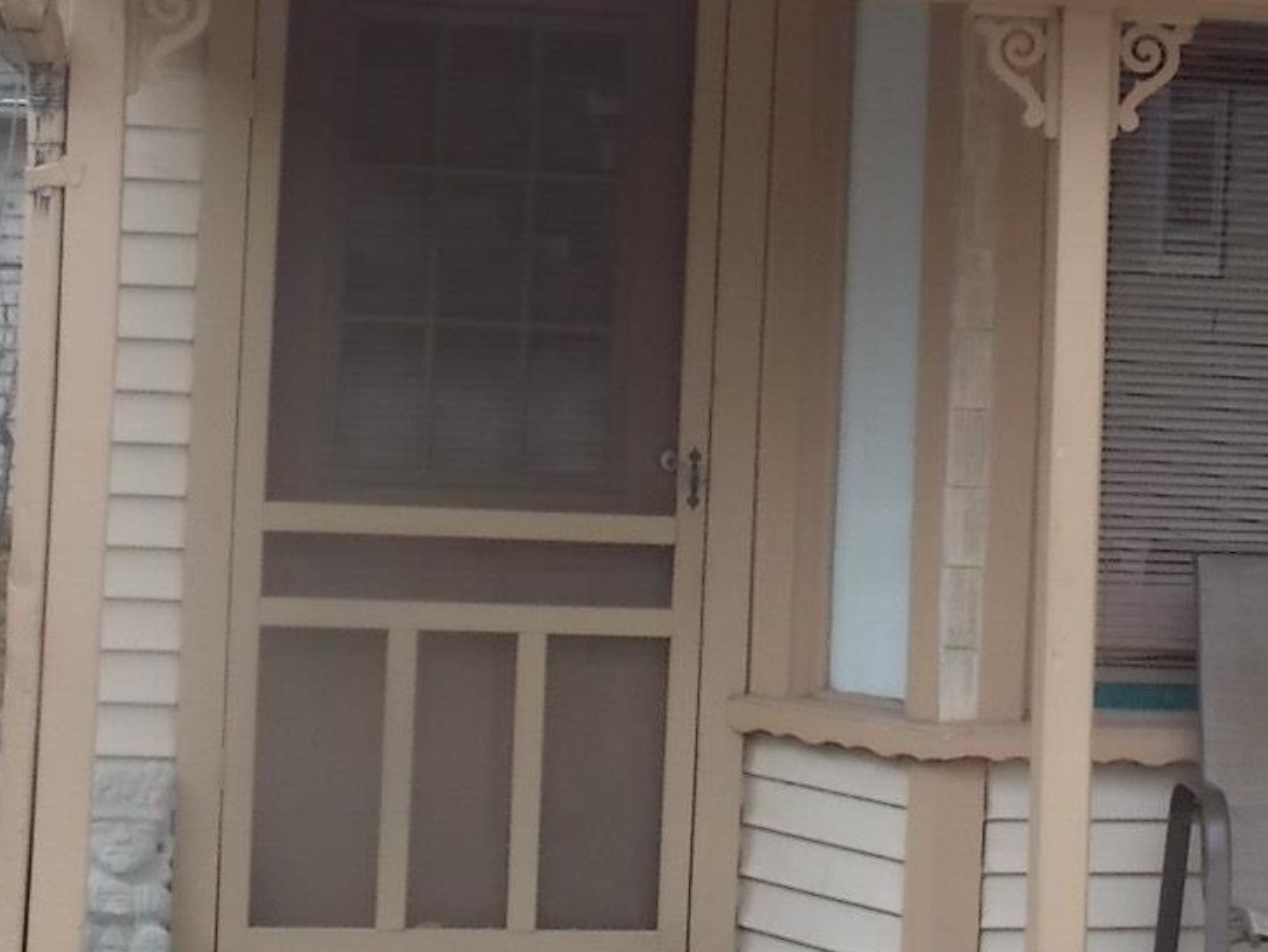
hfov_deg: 21.5
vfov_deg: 16.4
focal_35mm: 90
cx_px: 976
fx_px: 3297
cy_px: 306
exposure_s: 1/250
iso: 200
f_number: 3.6
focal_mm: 7.3
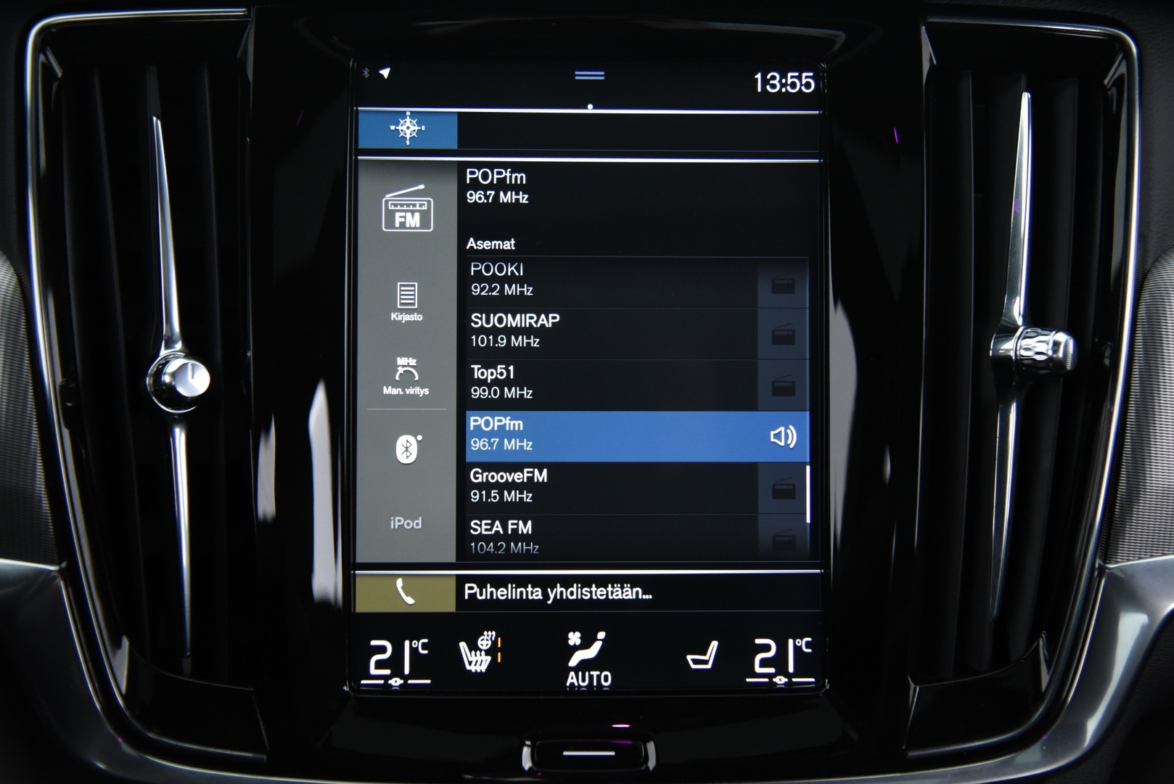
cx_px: 587
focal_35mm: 40
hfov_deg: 48.4
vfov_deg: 33.4
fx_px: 1305
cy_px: 392
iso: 4000
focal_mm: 40
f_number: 4
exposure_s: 1/40
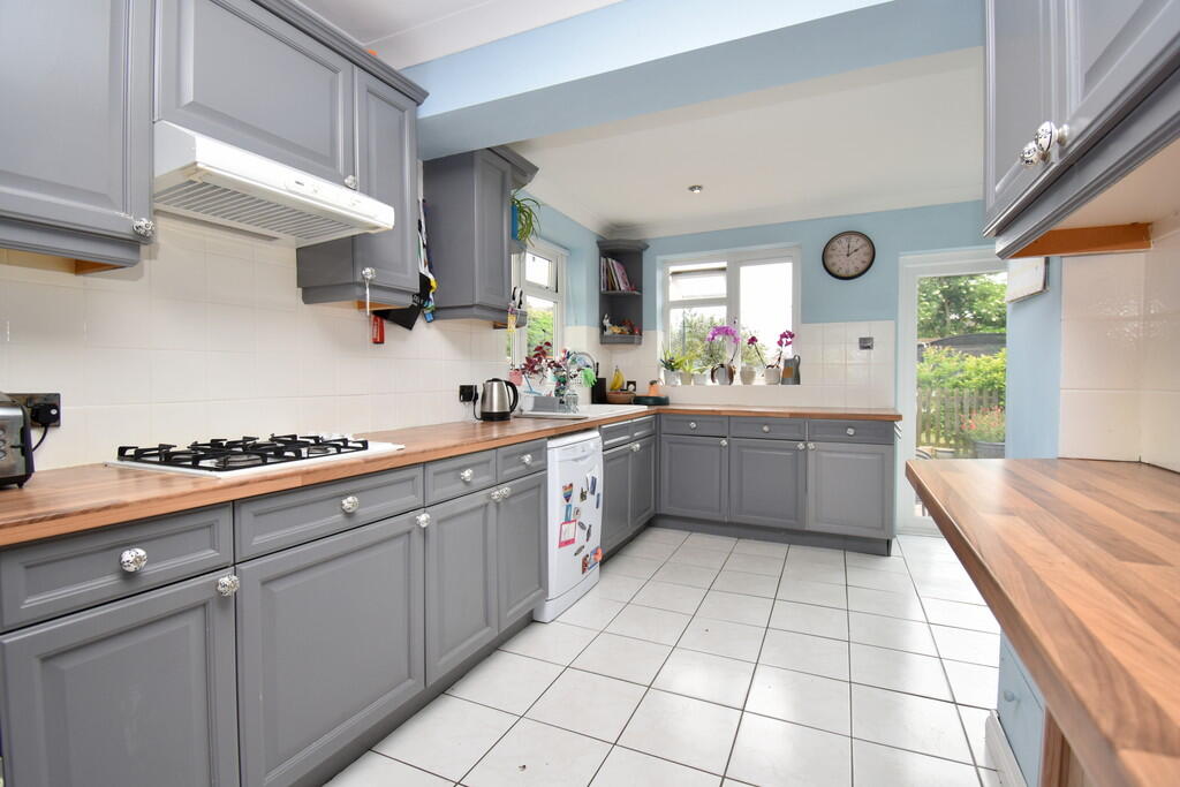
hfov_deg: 100.4
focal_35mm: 15
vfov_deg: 77.3
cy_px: 394
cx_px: 590
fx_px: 492
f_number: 5
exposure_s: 1/200
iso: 320
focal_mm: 10
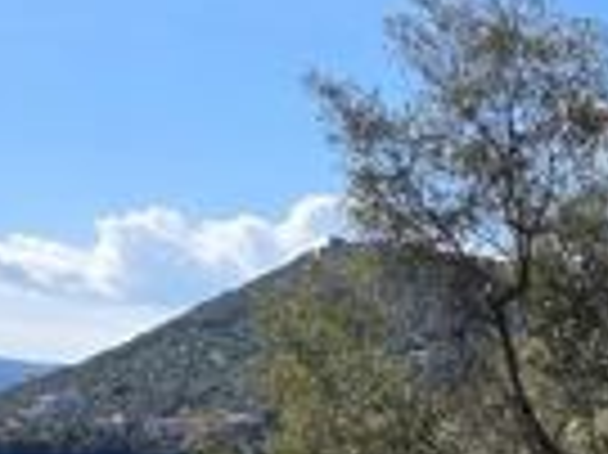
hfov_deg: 26.3
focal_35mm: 68
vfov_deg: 19.8
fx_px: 1193
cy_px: 589
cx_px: 673
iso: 40
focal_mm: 2.2
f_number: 1.9
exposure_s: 1/2977
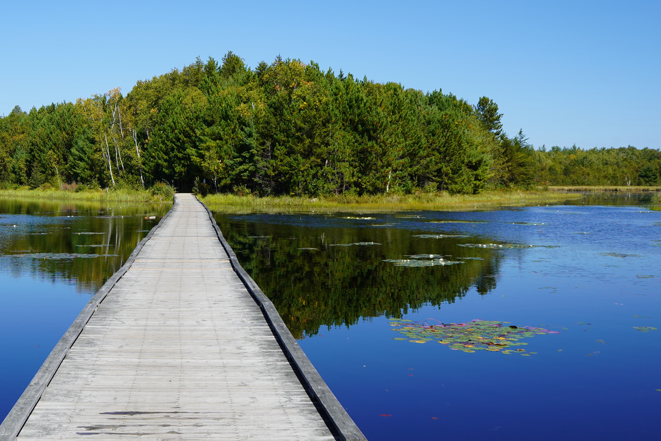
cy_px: 199
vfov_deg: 28.1
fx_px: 881
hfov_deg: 40.2
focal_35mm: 48
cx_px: 179
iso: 100
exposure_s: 1/160
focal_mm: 28
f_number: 10
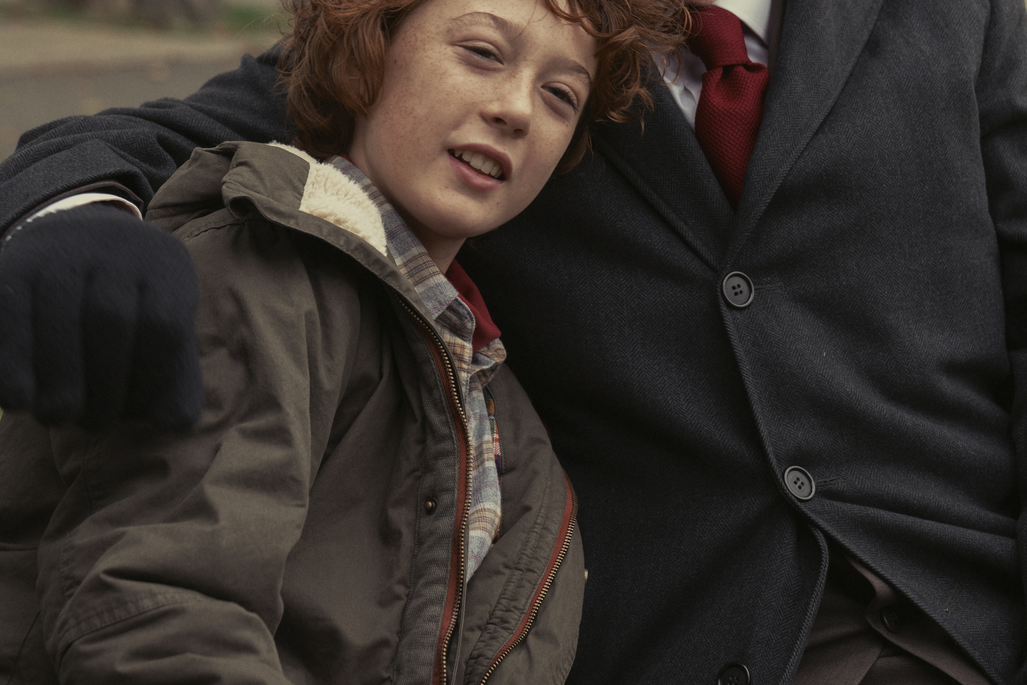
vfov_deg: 12.9
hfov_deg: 19.3
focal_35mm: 106
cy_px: 192
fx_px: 3024
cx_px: 602
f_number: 3.5
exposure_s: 1/125
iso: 500
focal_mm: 50
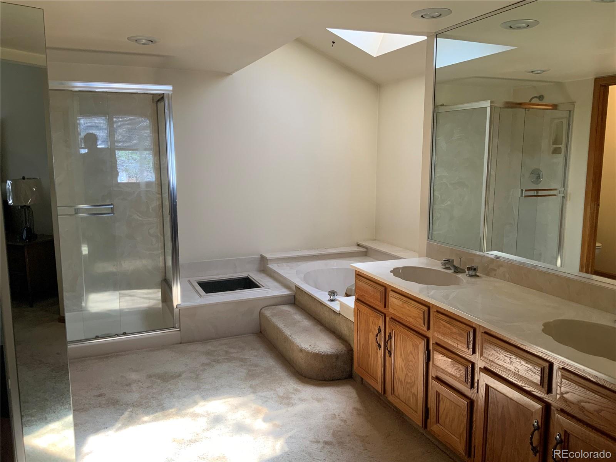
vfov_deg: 48.2
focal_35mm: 29
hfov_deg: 61.7
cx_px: 308
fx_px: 516
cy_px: 231
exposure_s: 1/60
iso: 64
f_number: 1.8
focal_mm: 3
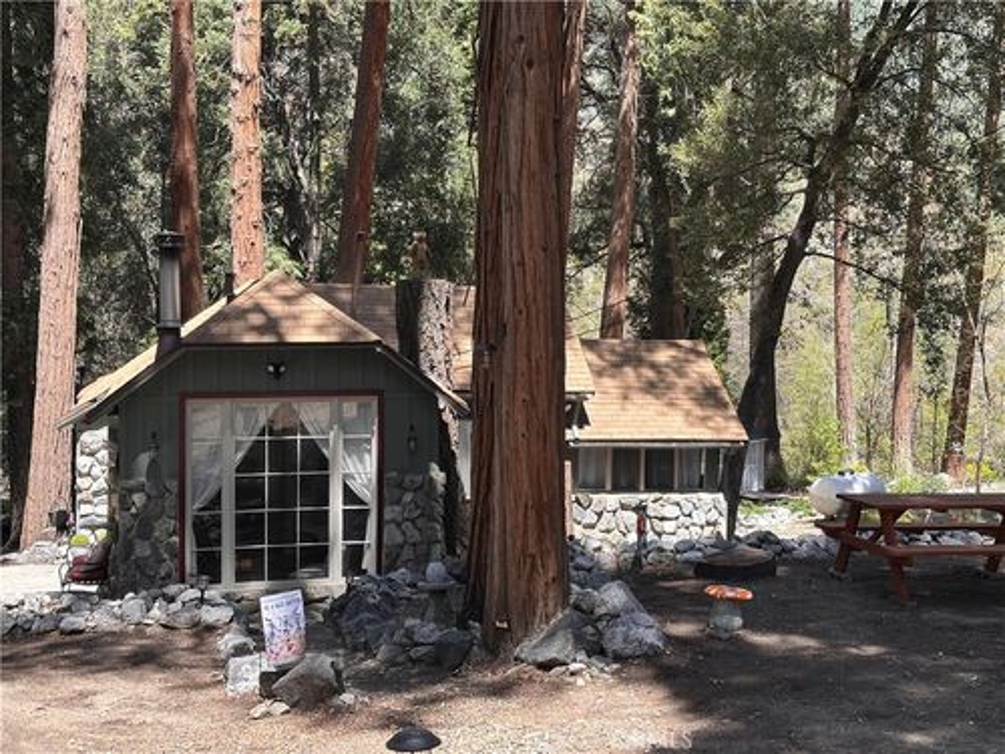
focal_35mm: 48
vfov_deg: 30.3
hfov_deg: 39.7
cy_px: 377
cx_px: 502
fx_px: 1394
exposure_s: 1/564
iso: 64
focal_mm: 6.86
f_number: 1.78
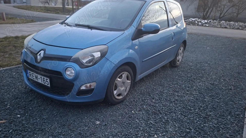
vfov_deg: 44.1
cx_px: 121
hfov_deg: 71.9
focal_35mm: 26
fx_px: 170
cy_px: 84
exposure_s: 1/25
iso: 500
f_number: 1.8
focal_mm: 5.54
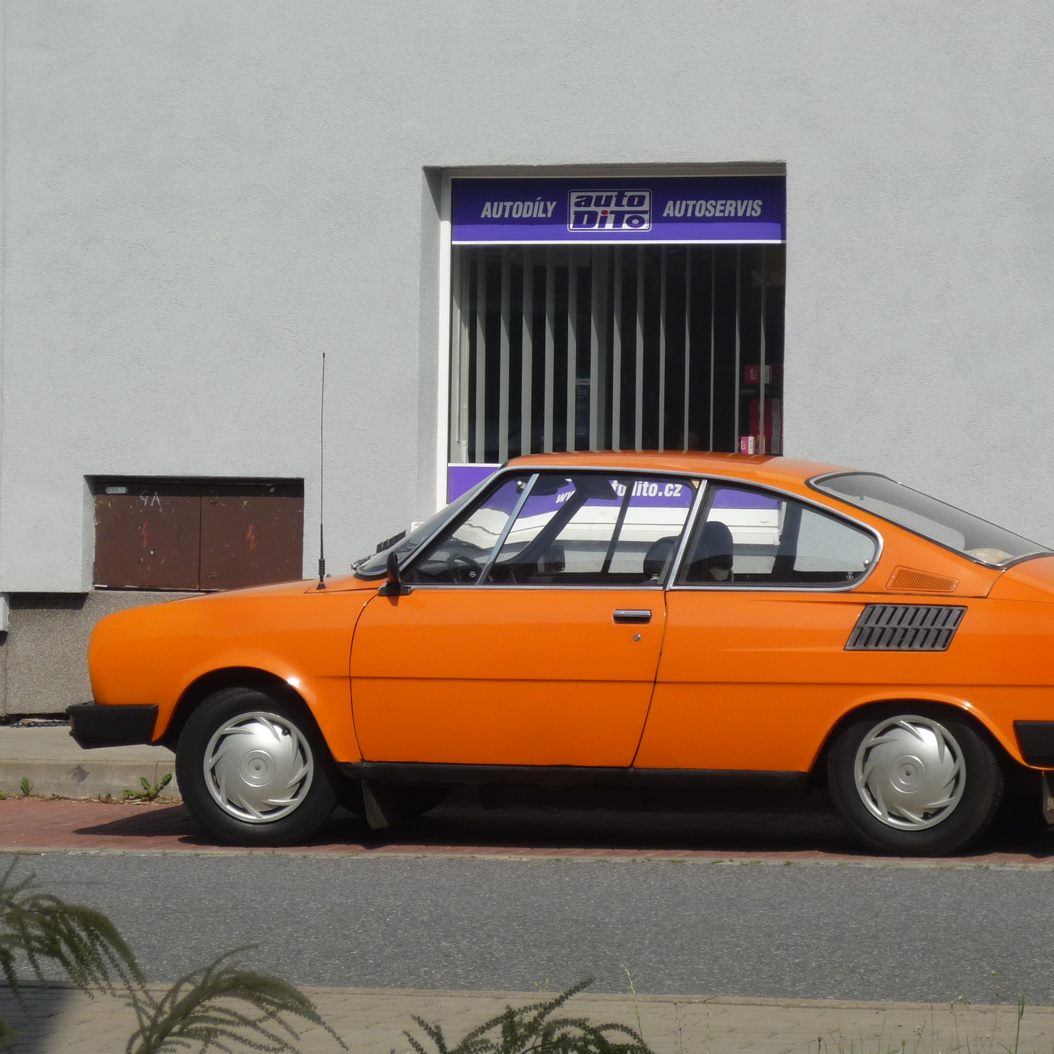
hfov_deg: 11.4
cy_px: 527
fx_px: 5271
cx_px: 672
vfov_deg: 11.4
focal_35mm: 153
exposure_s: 1/640
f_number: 5.8
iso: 100
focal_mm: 20.8
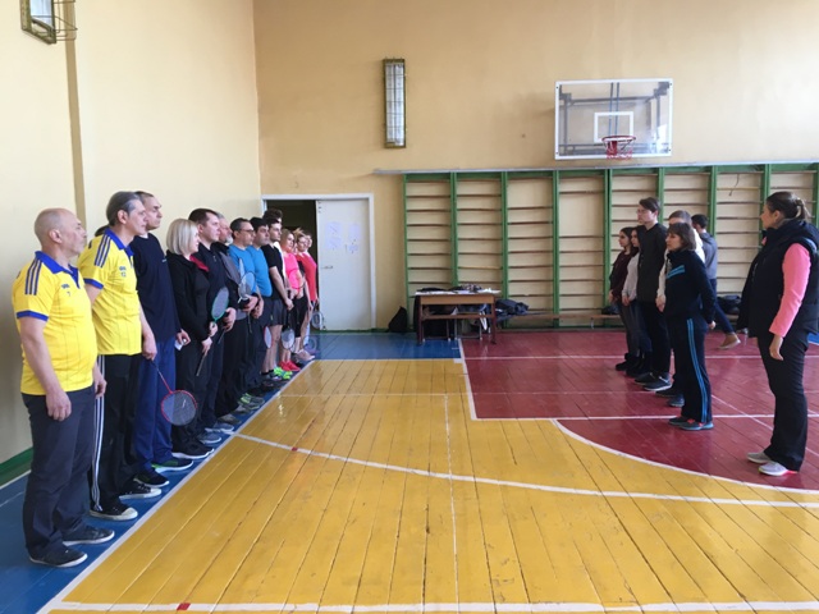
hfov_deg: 61.7
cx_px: 410
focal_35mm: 29
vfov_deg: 48.2
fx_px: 686
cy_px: 307
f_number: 2.2
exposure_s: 1/33
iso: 80
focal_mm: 4.15
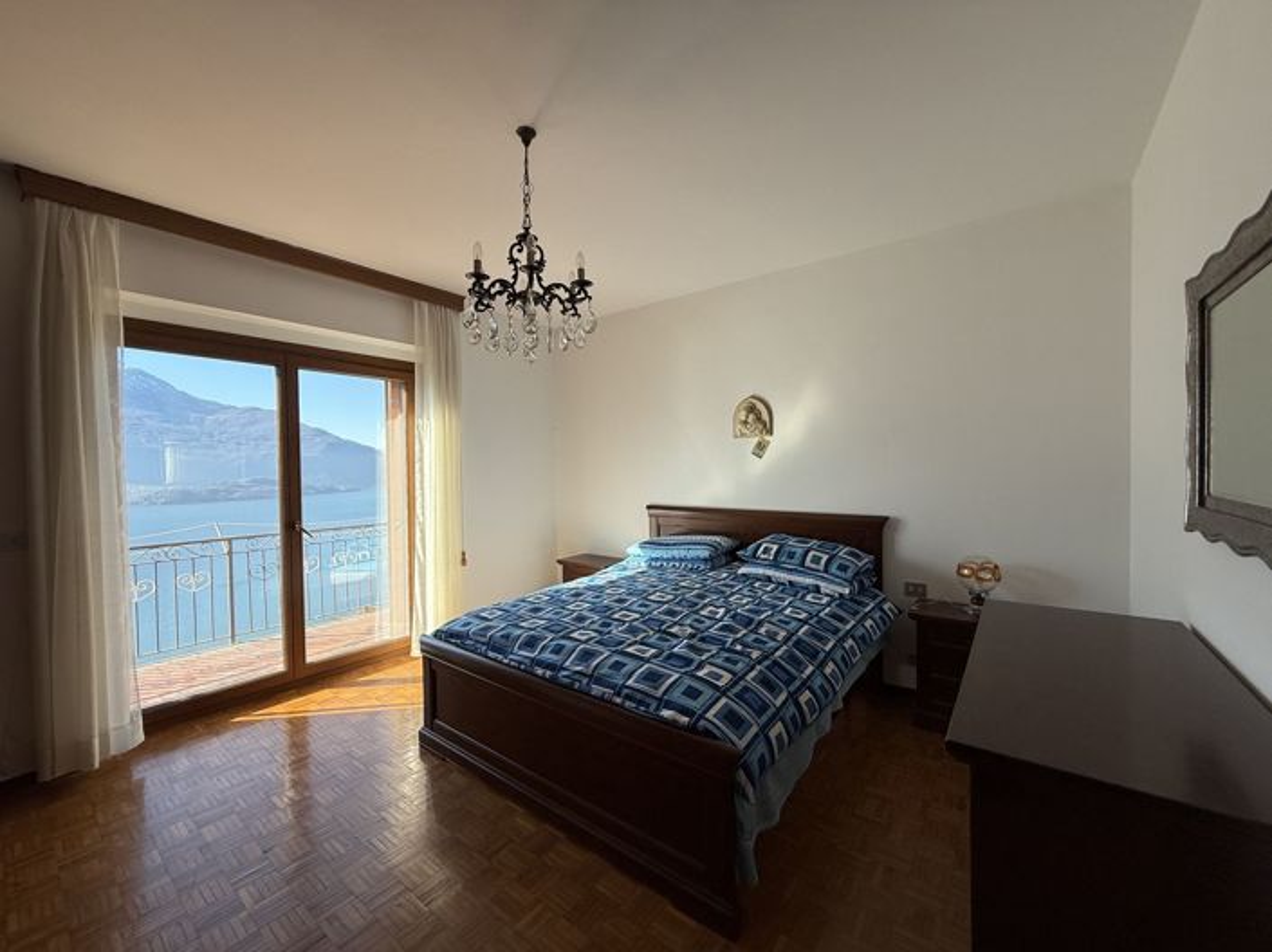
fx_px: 514
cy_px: 476
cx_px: 636
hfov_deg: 102.1
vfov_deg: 85.6
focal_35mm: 14
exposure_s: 1/359
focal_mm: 2.22
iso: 64
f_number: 2.2
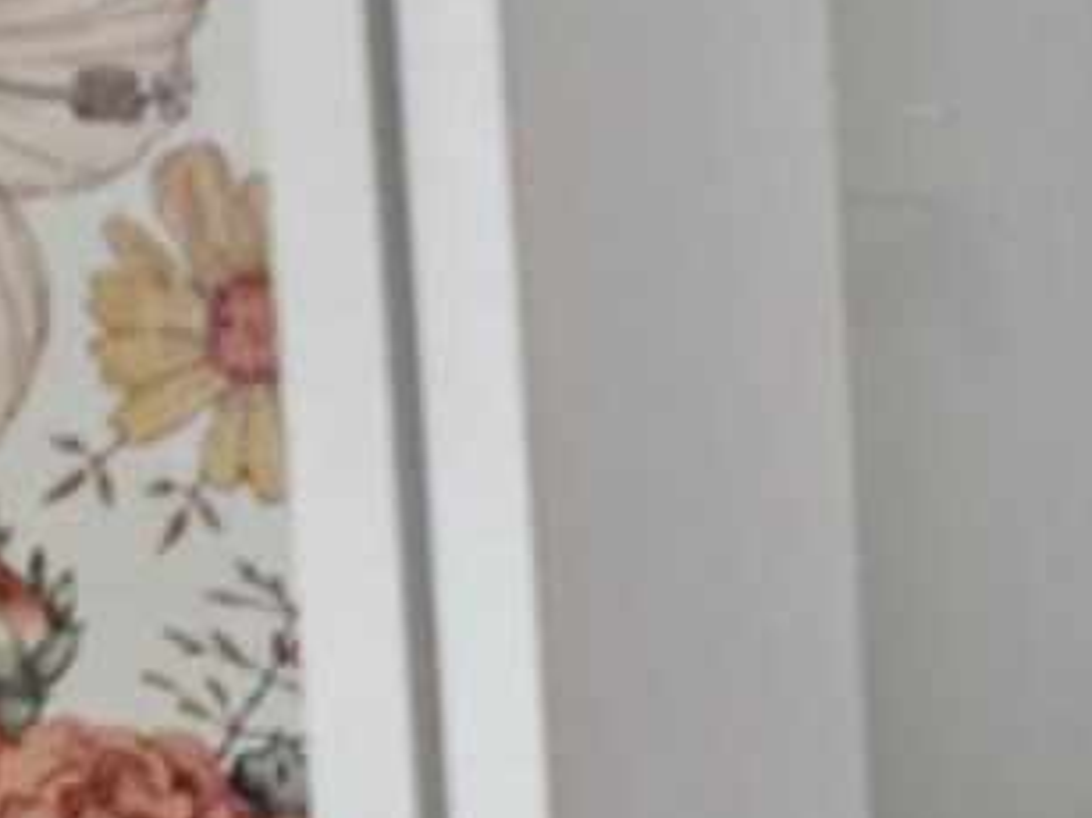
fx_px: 3027
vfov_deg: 15.4
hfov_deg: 16.5
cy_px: 526
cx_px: 2070
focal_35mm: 96
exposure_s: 1/120
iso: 500
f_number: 1.8
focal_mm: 5.4
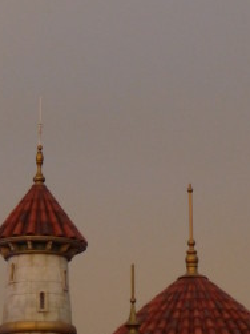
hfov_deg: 7.3
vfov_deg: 9.7
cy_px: 98
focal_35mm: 204
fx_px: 1966
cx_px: 152
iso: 640
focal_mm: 25
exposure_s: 1/60
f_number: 4.6
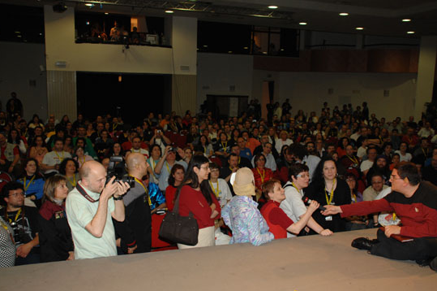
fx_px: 449
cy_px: 156
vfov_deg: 35.8
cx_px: 226
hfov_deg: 51.9
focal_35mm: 37
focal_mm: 22
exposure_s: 1/50
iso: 400
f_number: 3.8
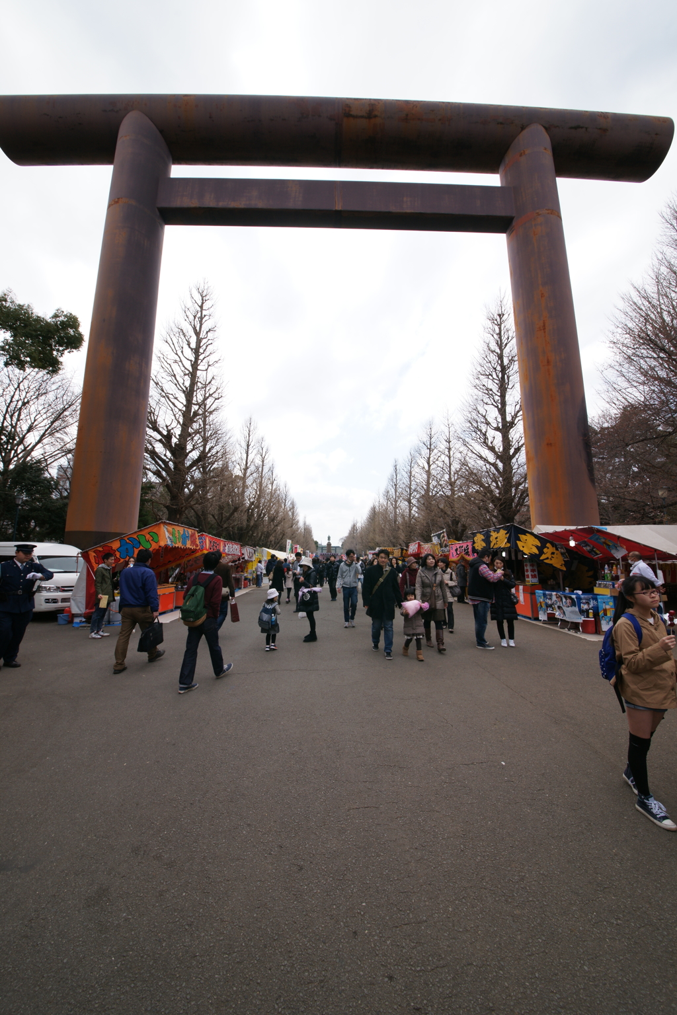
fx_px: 338
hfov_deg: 90.0
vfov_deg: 112.6
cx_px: 338
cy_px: 508
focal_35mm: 12
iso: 200
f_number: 11
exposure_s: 1/125
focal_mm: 12
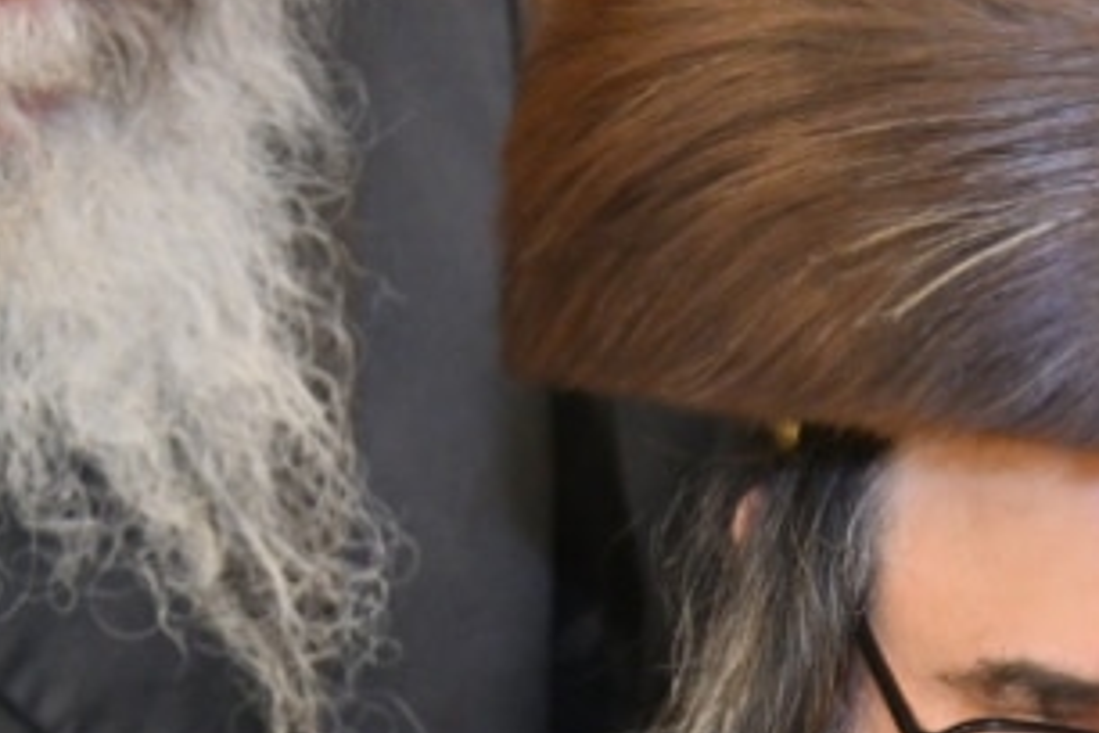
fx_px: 7662
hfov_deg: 8.2
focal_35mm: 251
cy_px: 861
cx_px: 833
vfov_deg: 5.5
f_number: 4
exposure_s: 1/160
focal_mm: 75
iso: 1000
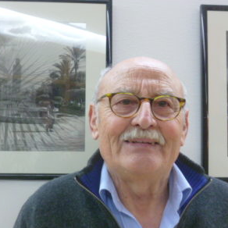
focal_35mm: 46
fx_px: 343
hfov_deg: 36.7
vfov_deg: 36.8
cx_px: 98
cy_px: 116
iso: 400
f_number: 3.2
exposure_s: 1/10
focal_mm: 6.8
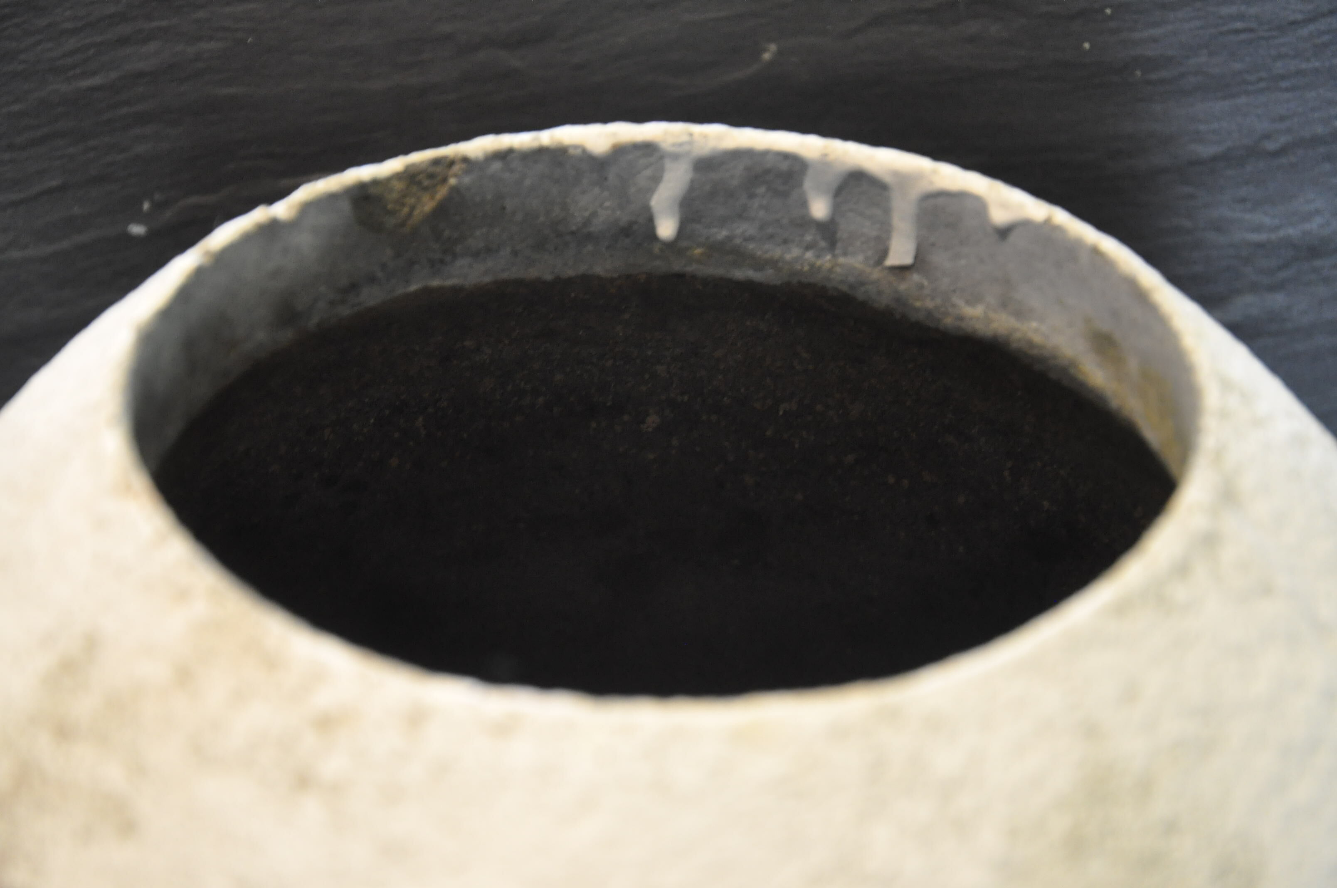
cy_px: 444
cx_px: 668
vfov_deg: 14.7
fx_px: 3450
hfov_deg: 21.9
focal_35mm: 93
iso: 1600
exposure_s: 1/30
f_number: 5.3
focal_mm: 62
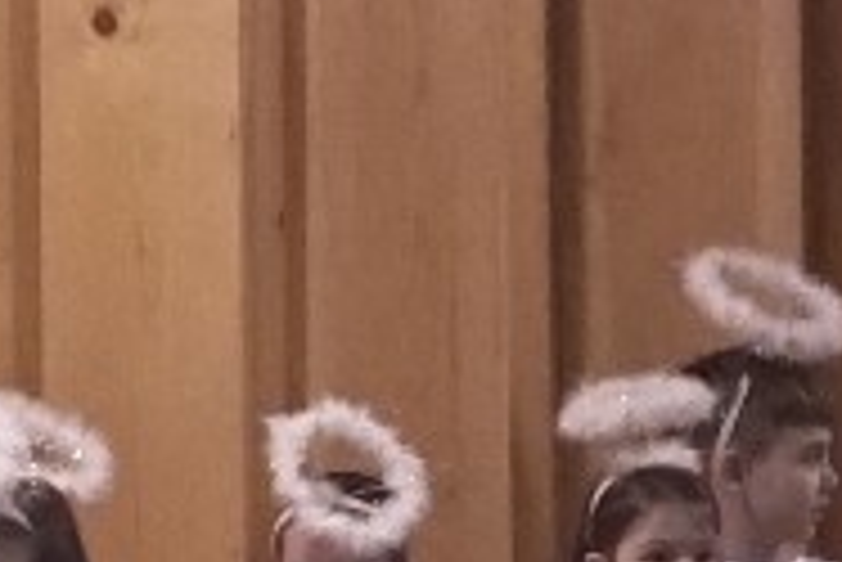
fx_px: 7069
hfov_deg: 6.8
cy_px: 715
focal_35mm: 302
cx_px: -216
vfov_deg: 4.5
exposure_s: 1/125
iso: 12800
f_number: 4.5
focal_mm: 33
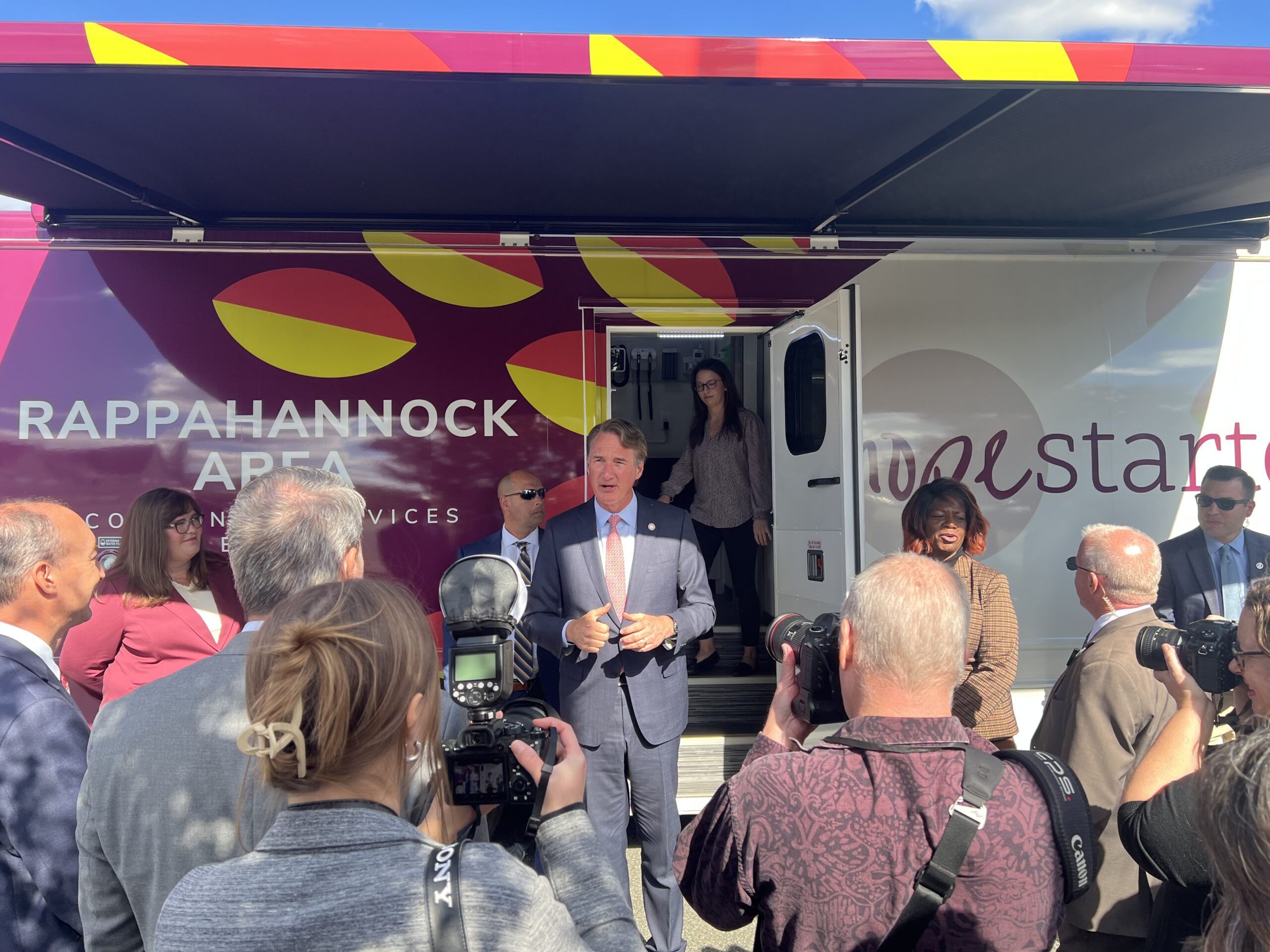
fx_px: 954
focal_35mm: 26
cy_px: 476
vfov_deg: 53.1
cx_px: 635
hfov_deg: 67.3
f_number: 1.5
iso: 50
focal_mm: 5.7
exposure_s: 1/643
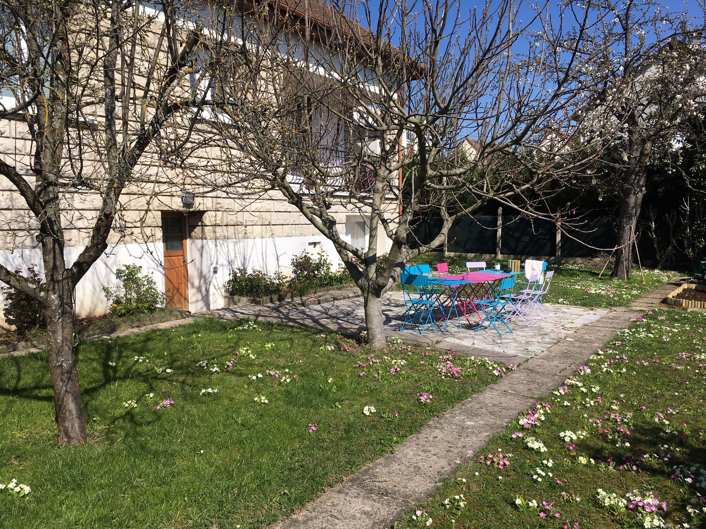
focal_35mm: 29
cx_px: 353
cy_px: 264
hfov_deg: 61.7
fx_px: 591
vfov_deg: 48.2
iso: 25
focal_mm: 4.15
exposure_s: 1/2331
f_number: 2.2
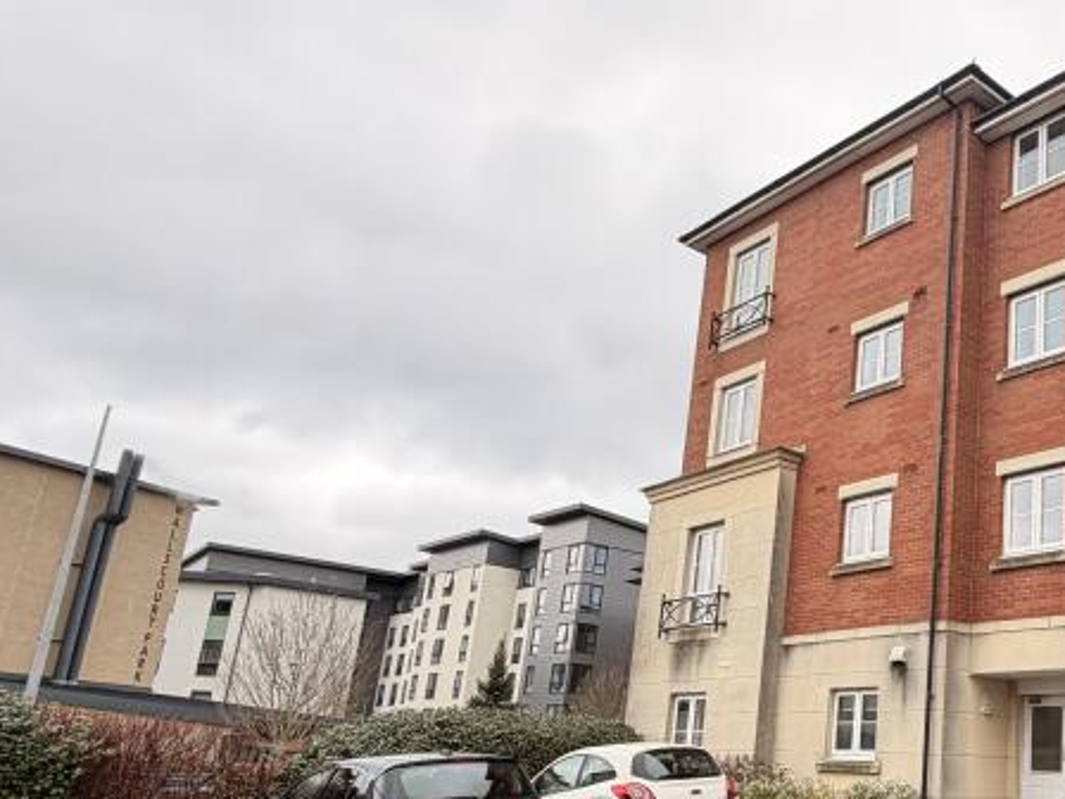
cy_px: 514
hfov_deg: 49.1
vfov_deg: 43.7
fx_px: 985
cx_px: 1003
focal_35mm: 32
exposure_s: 1/189
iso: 40
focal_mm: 2.22
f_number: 2.2
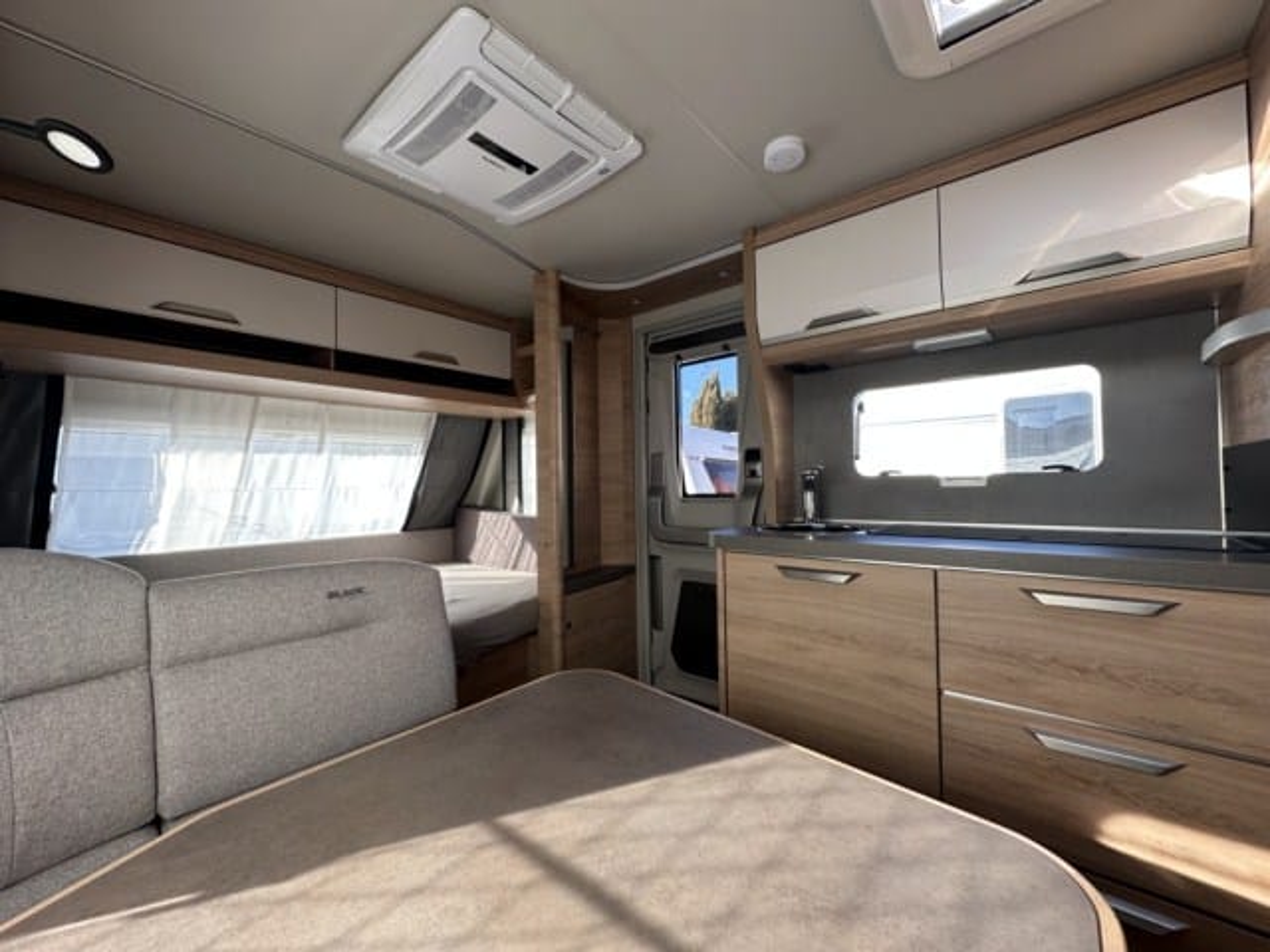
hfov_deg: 102.1
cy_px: 476
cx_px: 635
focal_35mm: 14
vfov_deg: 85.7
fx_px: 514
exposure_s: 1/99
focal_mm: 2.22
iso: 80
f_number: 2.2
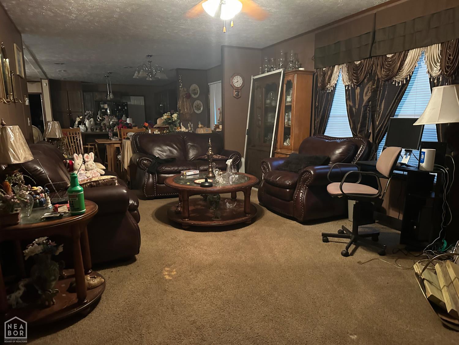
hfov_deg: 71.6
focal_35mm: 24
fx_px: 318
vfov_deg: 56.8
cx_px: 230
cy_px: 172
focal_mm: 6.86
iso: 1250
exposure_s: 1/30
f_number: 1.78
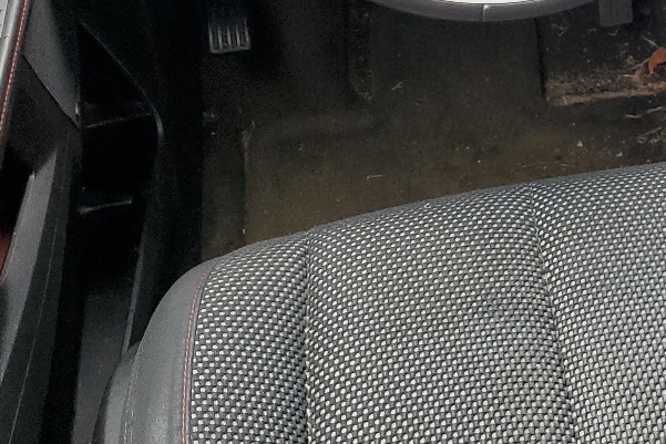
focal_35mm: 72
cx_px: 811
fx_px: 1332
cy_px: 9
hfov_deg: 25.1
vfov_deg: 18.5
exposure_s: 1/60.2
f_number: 1.5
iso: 112
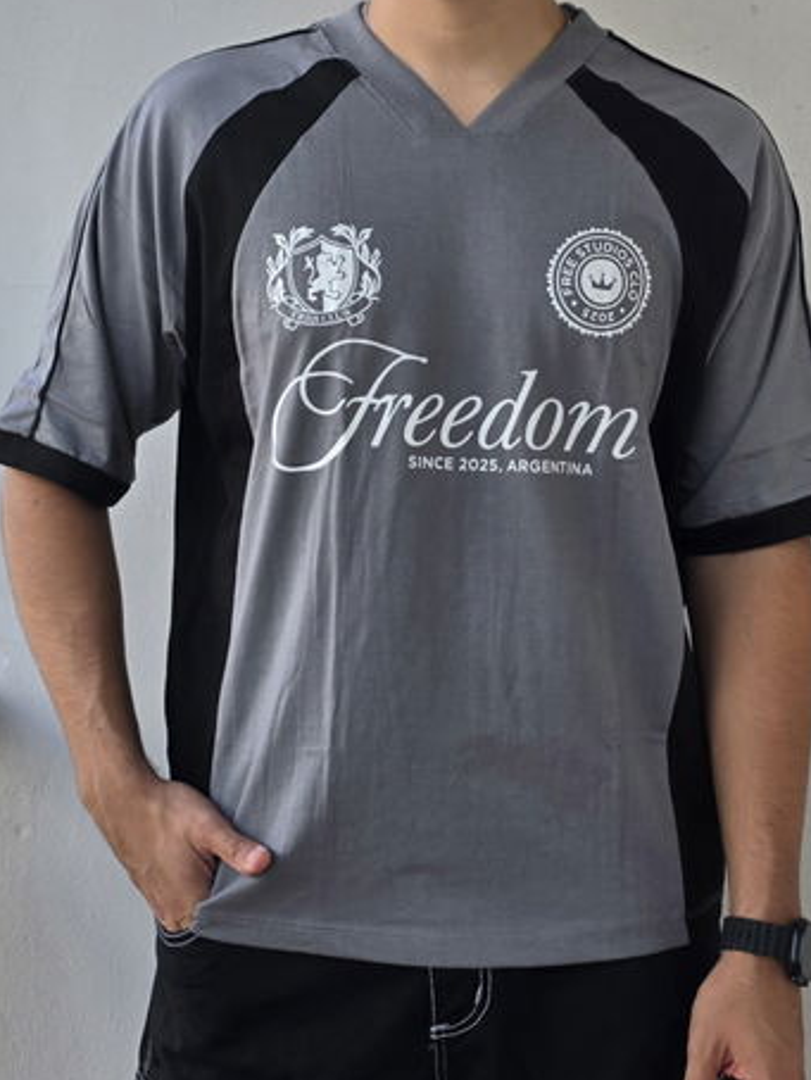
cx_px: 430
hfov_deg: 51.4
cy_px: 563
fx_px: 843
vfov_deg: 65.3
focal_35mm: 27
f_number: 1.7
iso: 12
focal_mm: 6.3
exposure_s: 1/333
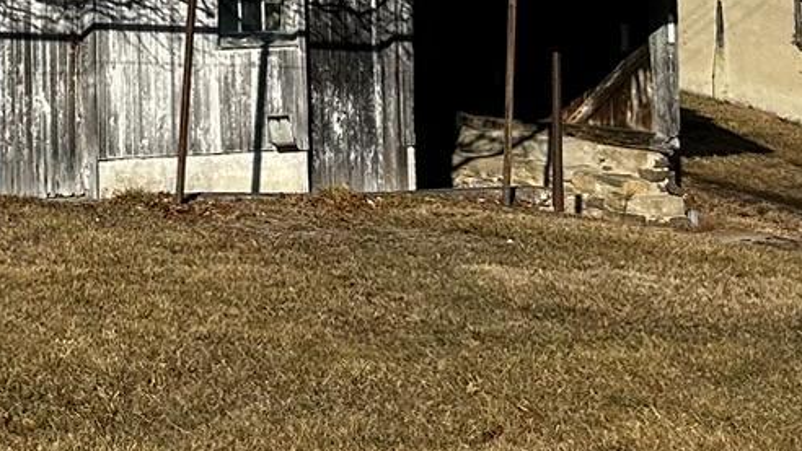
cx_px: -95
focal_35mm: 118
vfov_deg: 10.0
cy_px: -215
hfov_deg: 17.5
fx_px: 2510
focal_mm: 5.7
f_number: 1.5
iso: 50
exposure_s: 1/6211
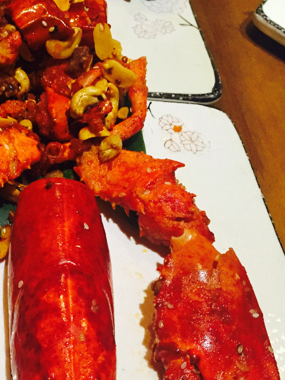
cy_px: 220
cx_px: 15
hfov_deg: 25.1
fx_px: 615
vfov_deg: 34.3
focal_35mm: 56
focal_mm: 4.15
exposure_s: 1/30
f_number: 2.2
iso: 200
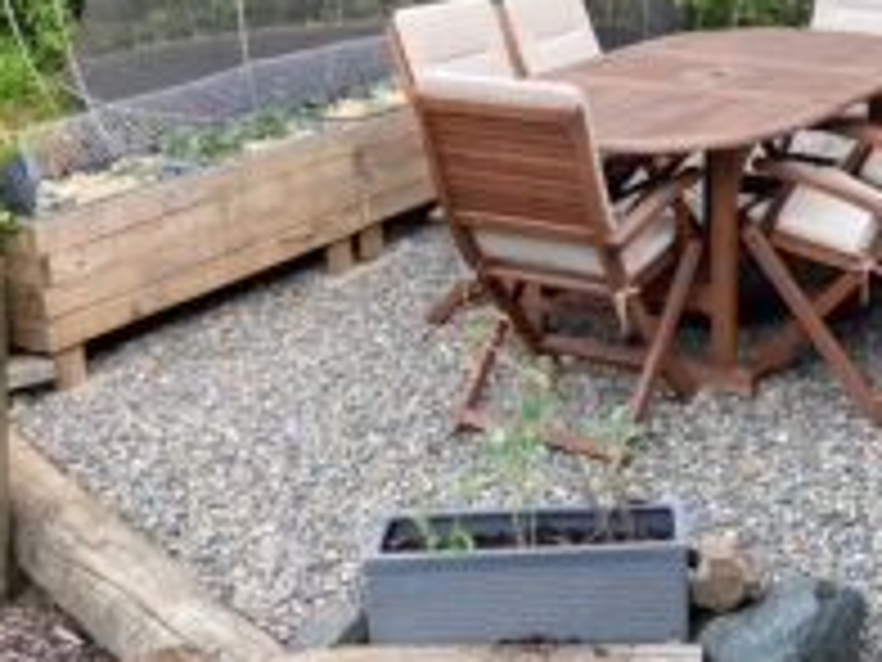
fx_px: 1452
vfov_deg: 25.2
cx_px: 702
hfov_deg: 32.9
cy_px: 131
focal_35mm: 57
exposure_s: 1/121
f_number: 1.8
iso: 25
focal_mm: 3.99
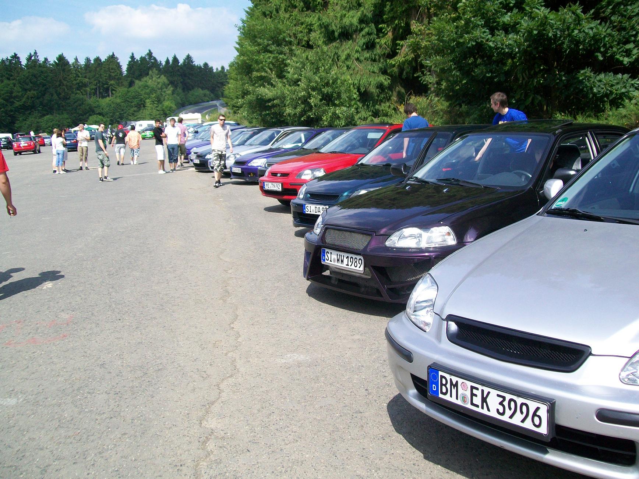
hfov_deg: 51.4
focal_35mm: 36
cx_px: 320
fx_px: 665
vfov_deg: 39.7
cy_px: 240
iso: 64
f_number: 2.7
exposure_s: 1/800
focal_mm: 6
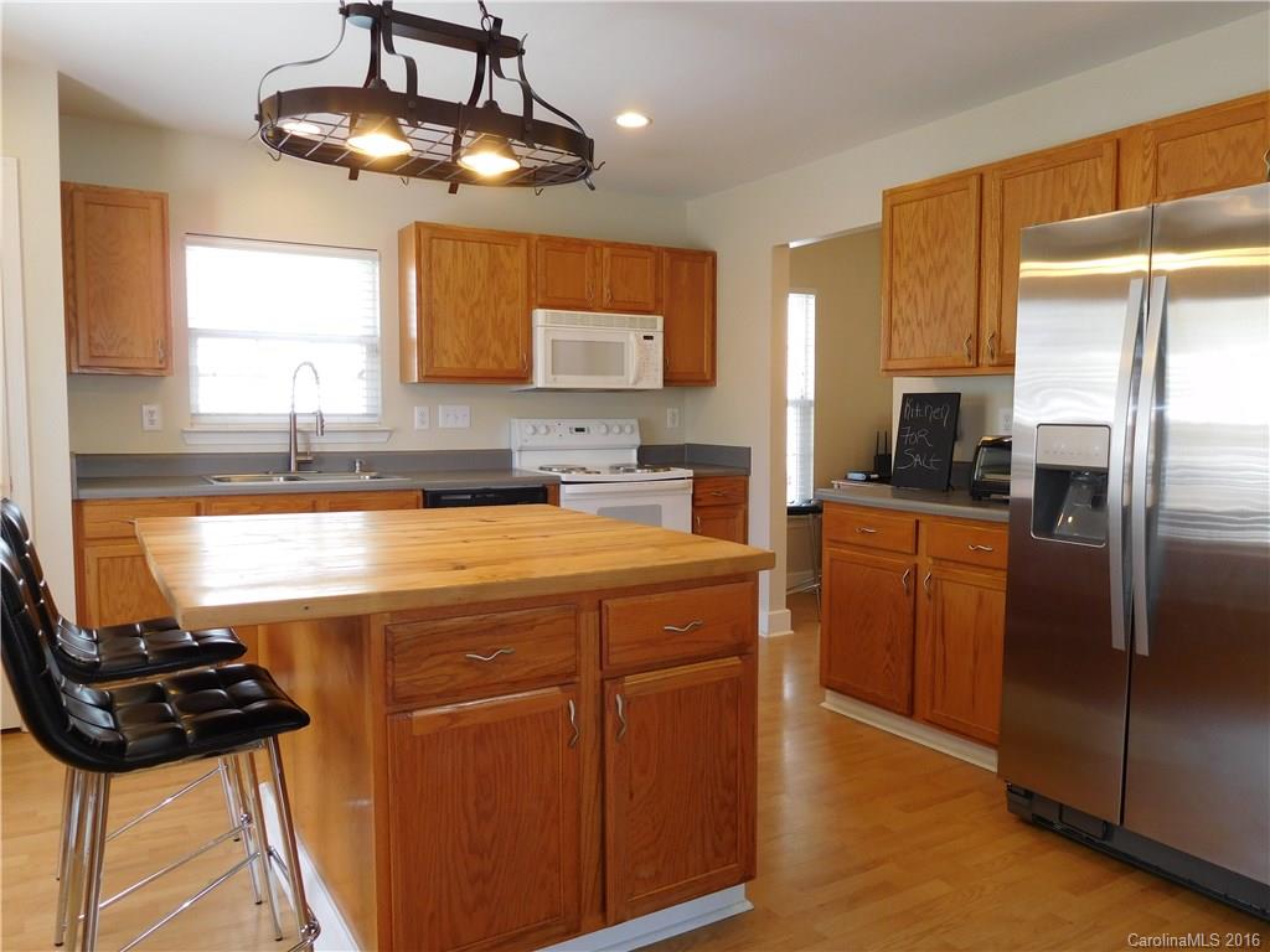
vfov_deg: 54.9
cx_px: 635
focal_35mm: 25
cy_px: 476
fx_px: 917
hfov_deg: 69.4
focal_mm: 4.5
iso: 125
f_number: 3.4
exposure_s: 1/30
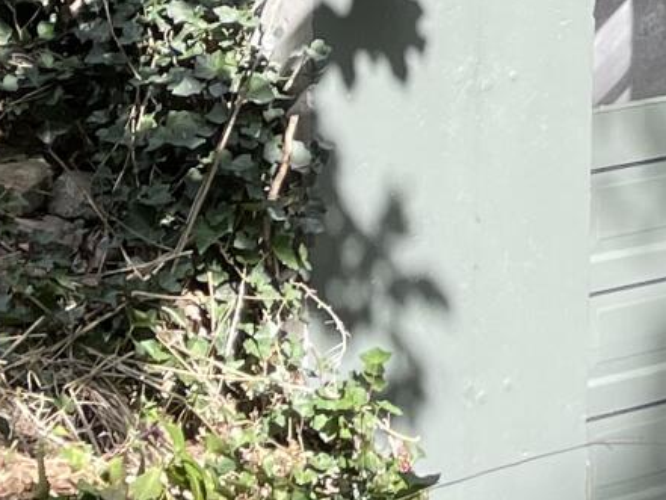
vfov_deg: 8.0
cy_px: -724
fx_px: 3272
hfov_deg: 11.1
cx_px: 1013
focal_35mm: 170
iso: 32
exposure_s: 1/676
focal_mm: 5.1
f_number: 1.6
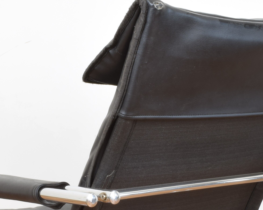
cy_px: 196
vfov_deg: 17.5
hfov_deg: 22.2
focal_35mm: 86
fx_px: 669
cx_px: 124
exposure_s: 4
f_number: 25
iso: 100
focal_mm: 20
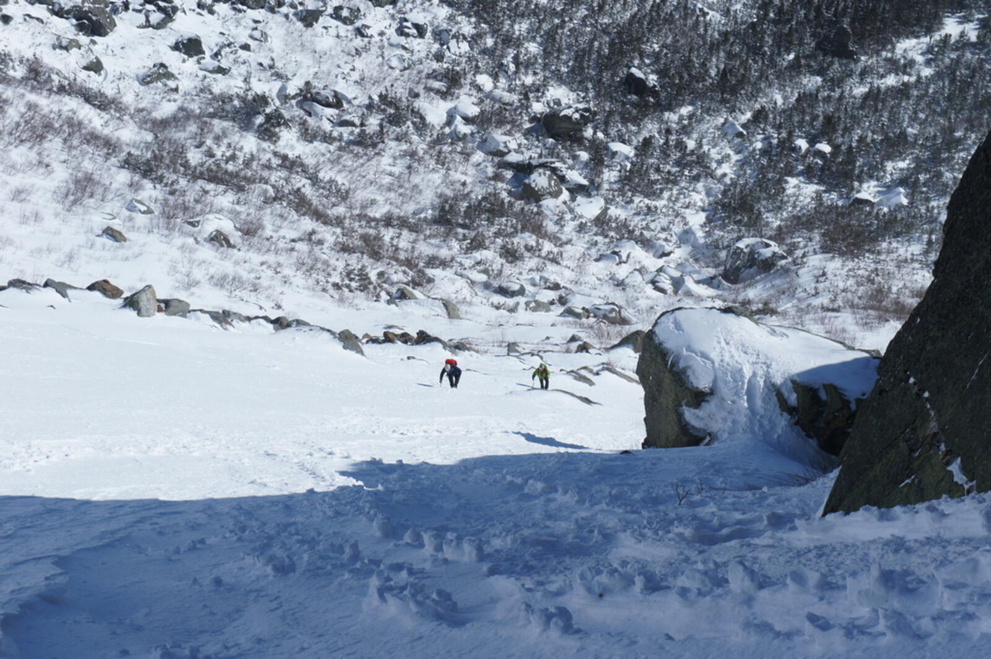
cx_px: 496
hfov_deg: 24.6
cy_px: 330
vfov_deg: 16.5
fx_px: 2269
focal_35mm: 82
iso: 200
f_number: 9
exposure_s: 1/320
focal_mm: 55
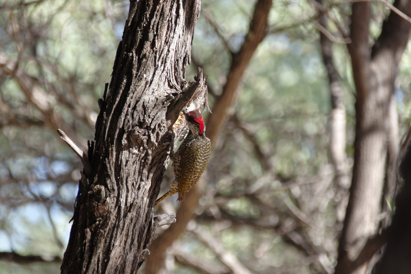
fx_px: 5133
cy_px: 137
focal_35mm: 450
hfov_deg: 4.6
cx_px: 206
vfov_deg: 3.1
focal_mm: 300
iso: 800
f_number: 6.3
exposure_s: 1/500
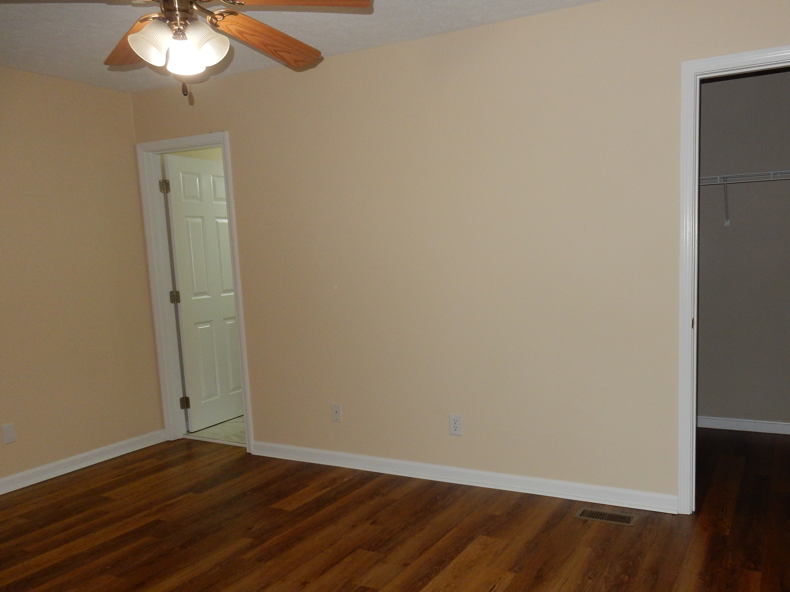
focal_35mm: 29
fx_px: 662
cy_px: 337
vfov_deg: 48.1
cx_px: 450
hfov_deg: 61.4
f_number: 3.7
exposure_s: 1/60
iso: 280
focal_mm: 4.5
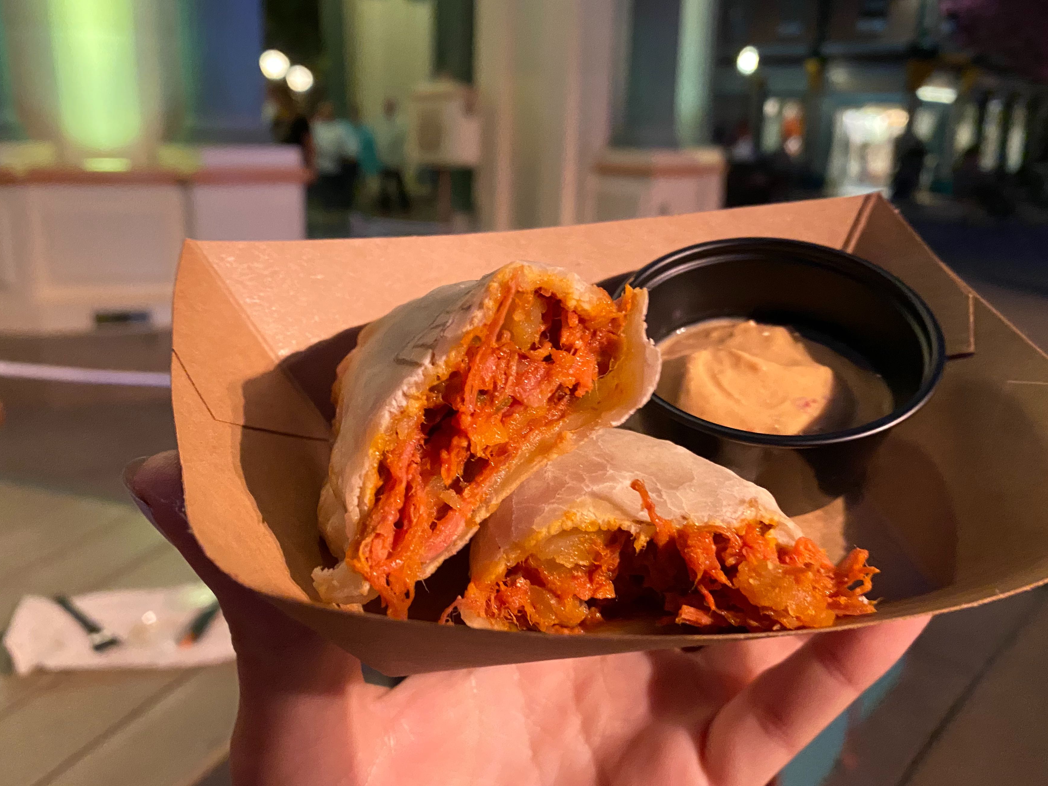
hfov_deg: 59.9
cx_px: 544
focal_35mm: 30
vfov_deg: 46.7
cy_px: 434
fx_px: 908
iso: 640
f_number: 1.8
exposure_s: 1/30
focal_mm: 4.25
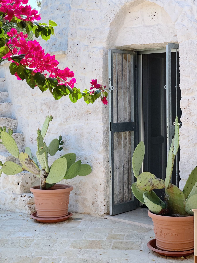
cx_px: 89
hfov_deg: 19.9
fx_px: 562
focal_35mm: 74
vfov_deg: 26.3
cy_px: 109
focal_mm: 6
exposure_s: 1/564
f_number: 2
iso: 25
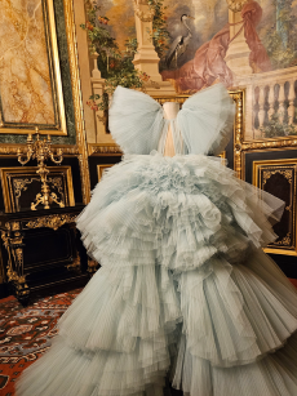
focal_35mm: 30
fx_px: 343
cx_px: 183
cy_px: 244
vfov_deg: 59.3
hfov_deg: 46.4
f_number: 1.8
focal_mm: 5.4
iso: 500
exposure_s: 1/33
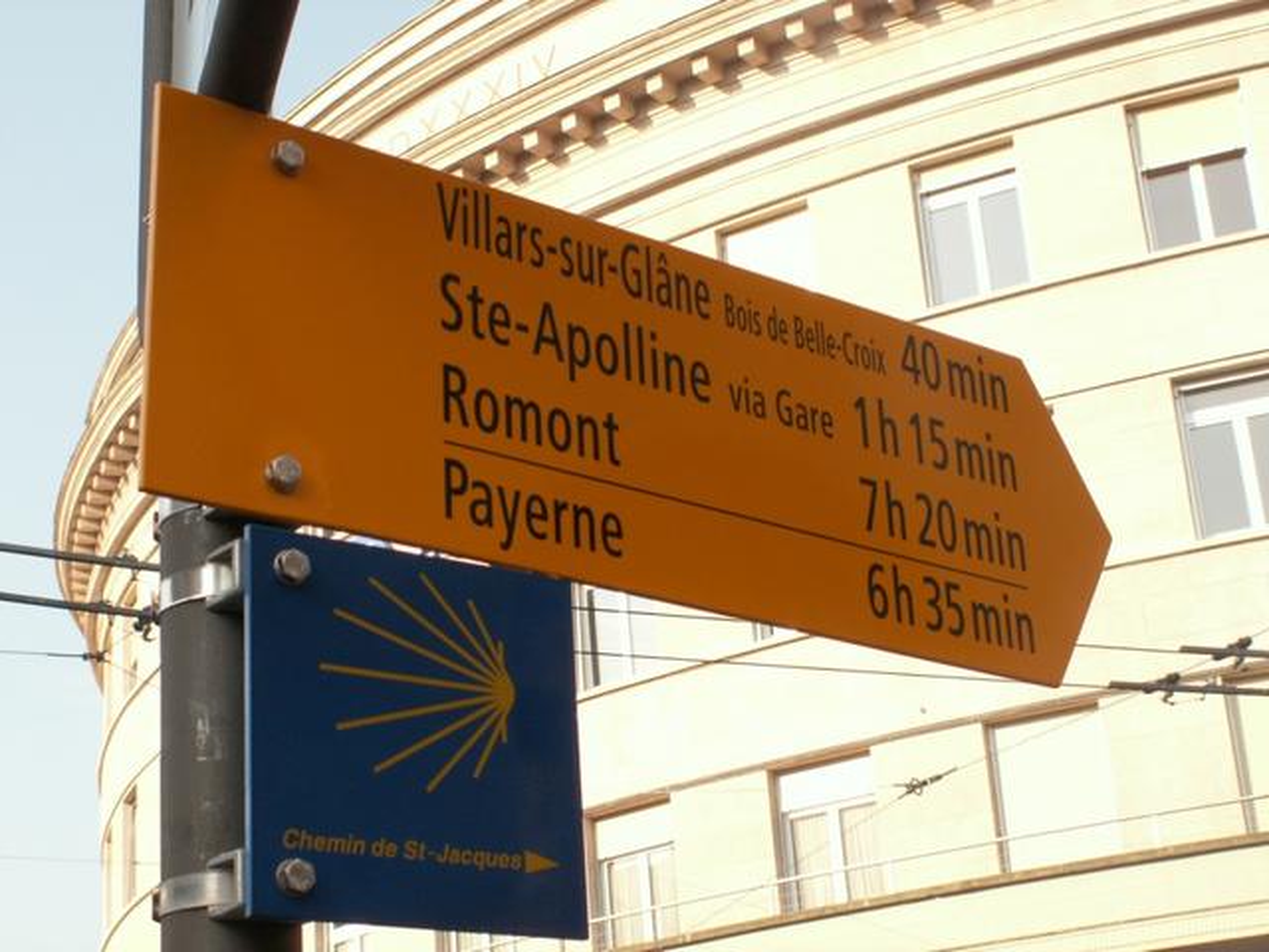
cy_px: 476
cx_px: 634
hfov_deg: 30.3
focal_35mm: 64
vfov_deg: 22.9
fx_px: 2346
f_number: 5
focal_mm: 10.72
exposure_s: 1/100
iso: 50
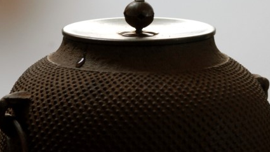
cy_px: 25
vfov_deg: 4.6
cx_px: 164
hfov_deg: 8.1
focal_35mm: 265
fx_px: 1896
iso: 400
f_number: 8
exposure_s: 1/25
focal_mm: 105
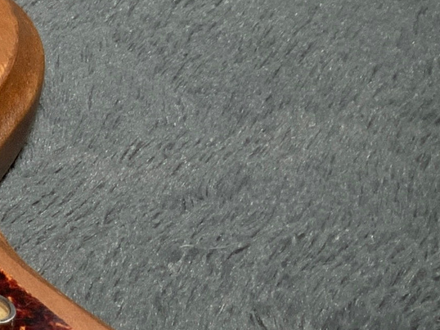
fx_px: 1753
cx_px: -521
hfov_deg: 12.2
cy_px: 379
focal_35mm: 138
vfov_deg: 10.6
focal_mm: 3
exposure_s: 1/104
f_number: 1.8
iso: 64
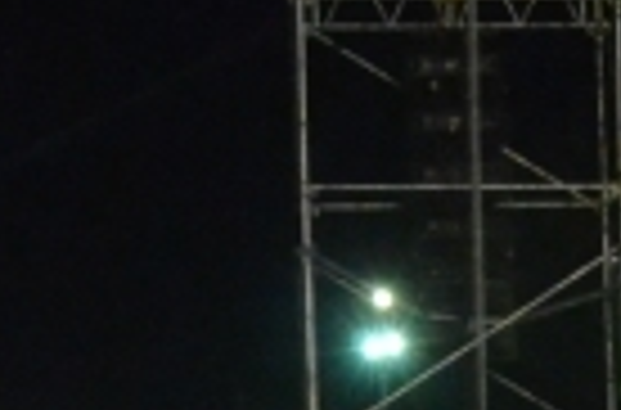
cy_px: 861
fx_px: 4607
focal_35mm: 268
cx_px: 1202
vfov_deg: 5.0
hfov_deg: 7.4
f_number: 5
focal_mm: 24
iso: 5000
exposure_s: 1/100
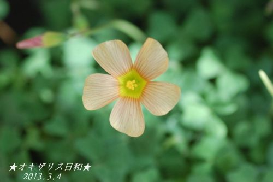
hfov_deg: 15.2
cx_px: 136
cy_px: 91
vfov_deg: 10.2
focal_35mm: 135
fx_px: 1023
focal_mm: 90
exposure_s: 1/125
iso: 400
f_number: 6.3
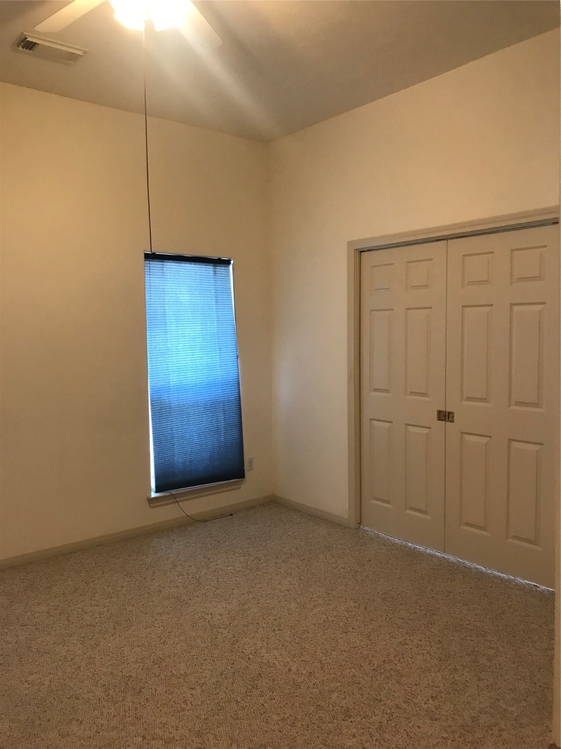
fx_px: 605
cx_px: 280
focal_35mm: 28
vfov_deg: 63.4
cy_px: 374
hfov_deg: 49.7
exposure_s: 1/15
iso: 50
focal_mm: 3.99
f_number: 1.8
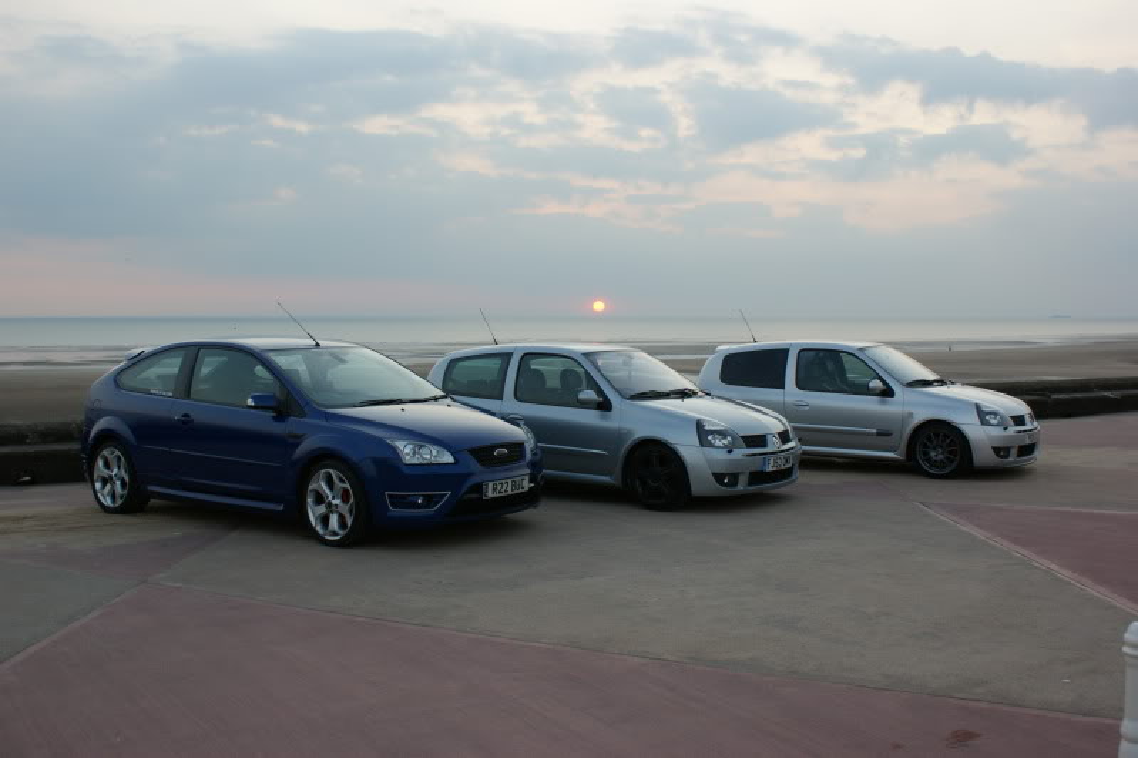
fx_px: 1137
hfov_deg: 53.2
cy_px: 379
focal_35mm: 36
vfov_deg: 36.8
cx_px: 569
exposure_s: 1/60
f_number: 4.5
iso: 200
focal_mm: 24
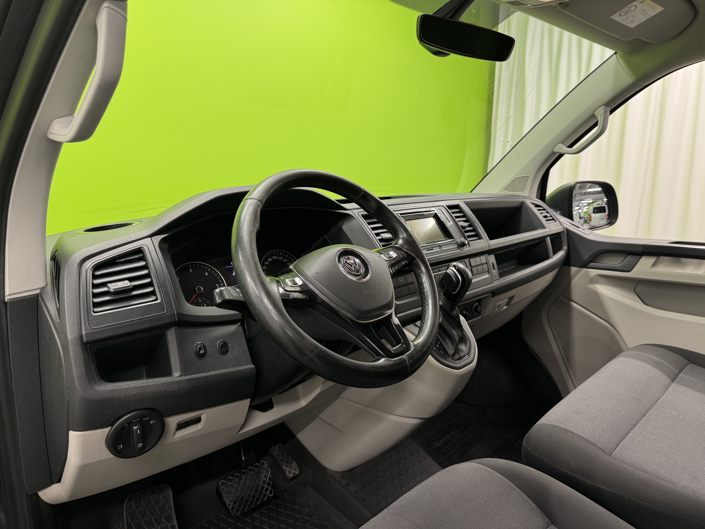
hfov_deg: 71.6
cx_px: 352
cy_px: 264
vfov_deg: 56.8
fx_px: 489
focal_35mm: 24
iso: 200
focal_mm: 6.76
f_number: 1.78
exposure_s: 1/50
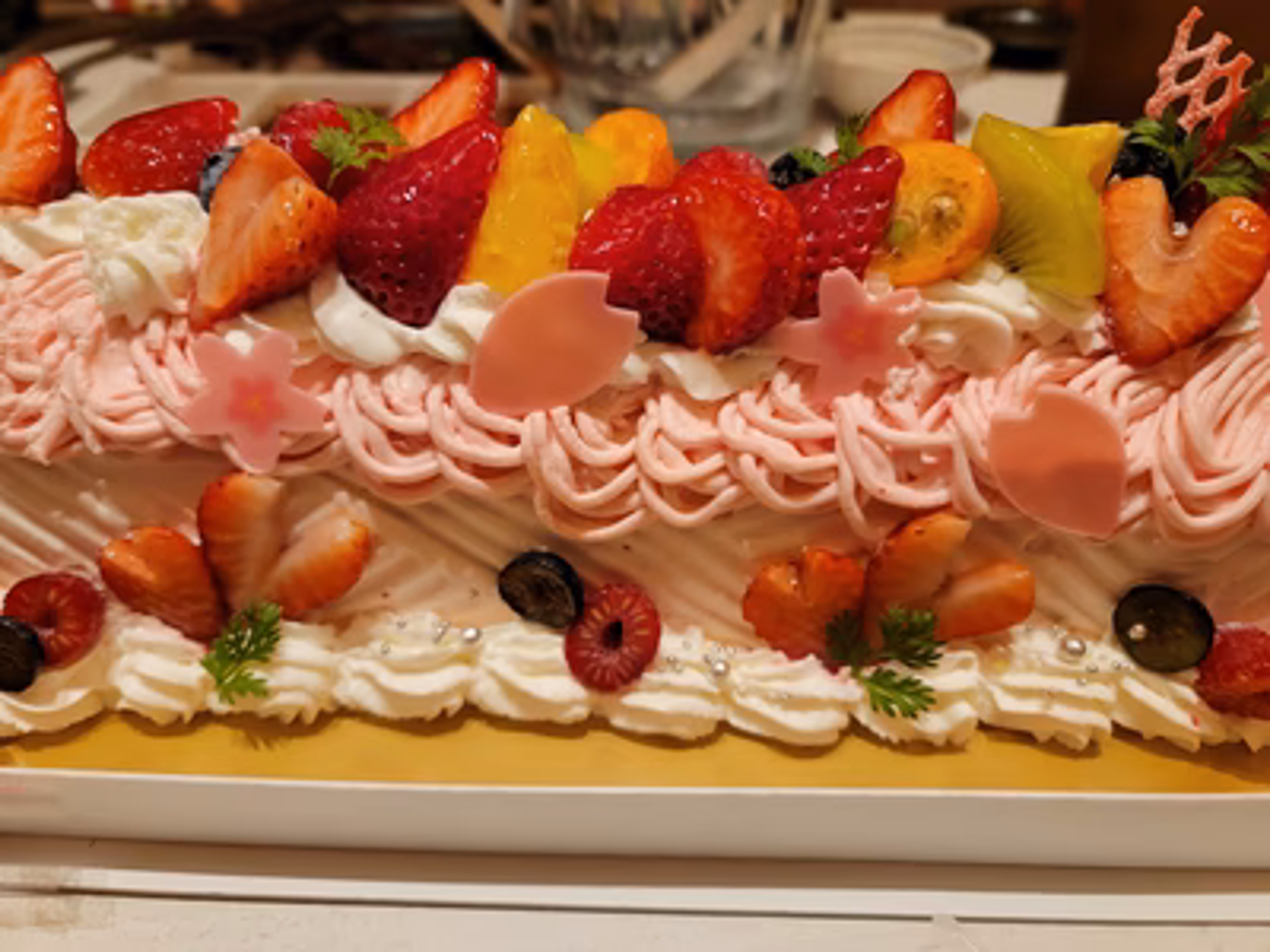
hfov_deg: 71.6
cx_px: 635
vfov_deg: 56.8
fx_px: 881
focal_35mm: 24
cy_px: 476
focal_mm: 6.7
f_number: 1.8
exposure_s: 1/119
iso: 320
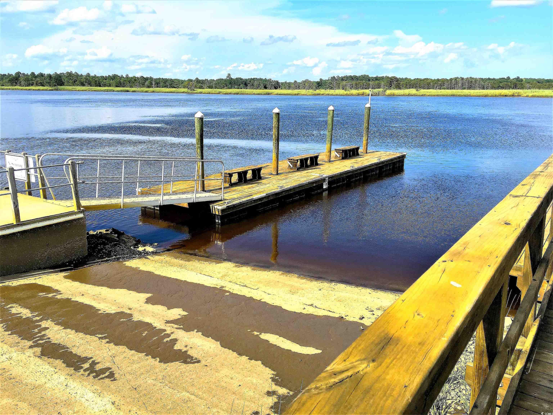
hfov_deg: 61.7
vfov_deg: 48.2
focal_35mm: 29
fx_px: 463
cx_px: 276
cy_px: 208
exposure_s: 1/1399
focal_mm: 4.15
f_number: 2.2
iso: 25
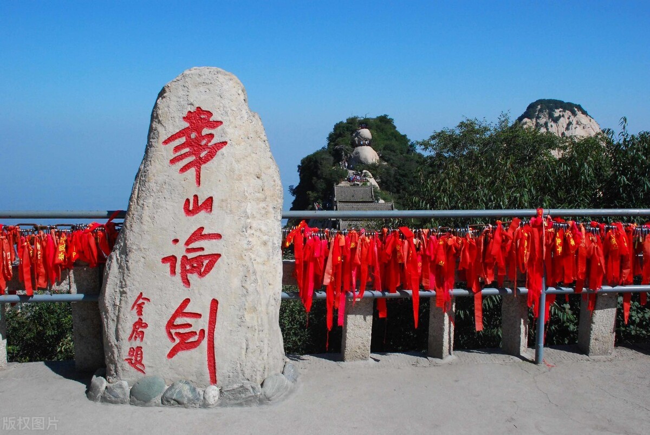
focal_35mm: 33
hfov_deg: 57.2
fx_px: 596
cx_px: 325
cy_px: 218
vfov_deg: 40.1
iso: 800
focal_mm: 22
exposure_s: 1/640
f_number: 13
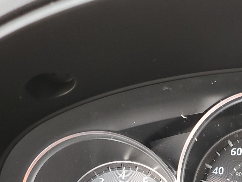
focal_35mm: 60
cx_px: 246
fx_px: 420
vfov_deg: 23.0
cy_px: 199
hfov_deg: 29.8
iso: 70
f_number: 1.5
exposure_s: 1/100
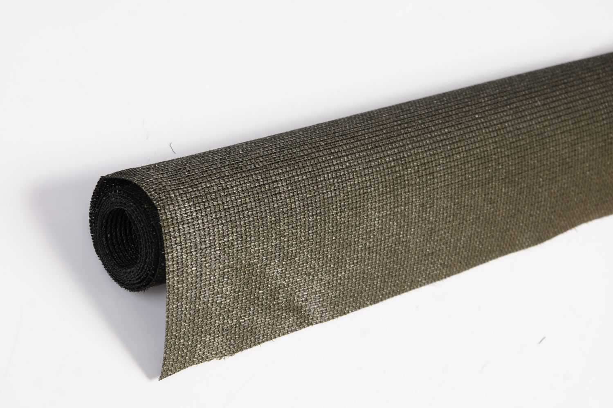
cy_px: 204
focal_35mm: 105
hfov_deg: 19.5
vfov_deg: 13.0
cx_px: 306
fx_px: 1786
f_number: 10
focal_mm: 70
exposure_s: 1/60
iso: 200
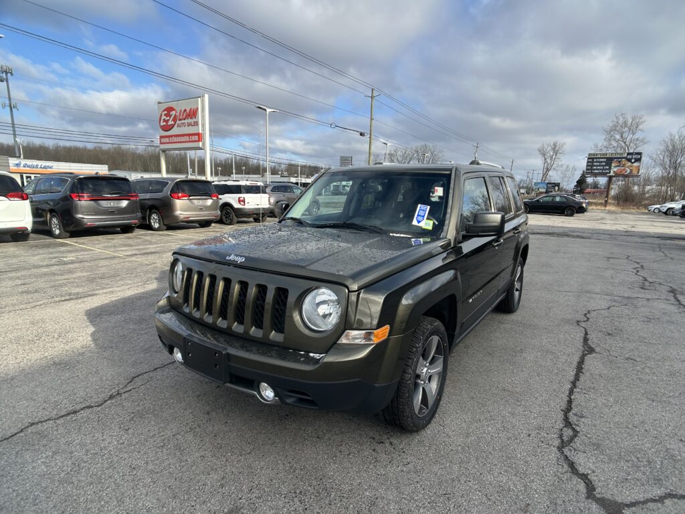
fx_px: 515
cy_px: 257
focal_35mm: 26
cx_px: 342
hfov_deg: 67.3
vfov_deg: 53.1
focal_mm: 5.7
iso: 50
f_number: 1.5
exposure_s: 1/2208
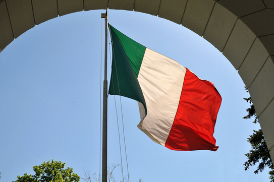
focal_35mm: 40
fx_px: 308
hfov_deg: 48.0
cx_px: 137
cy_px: 91
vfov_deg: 33.0
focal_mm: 27
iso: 250
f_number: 18
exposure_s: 1/250
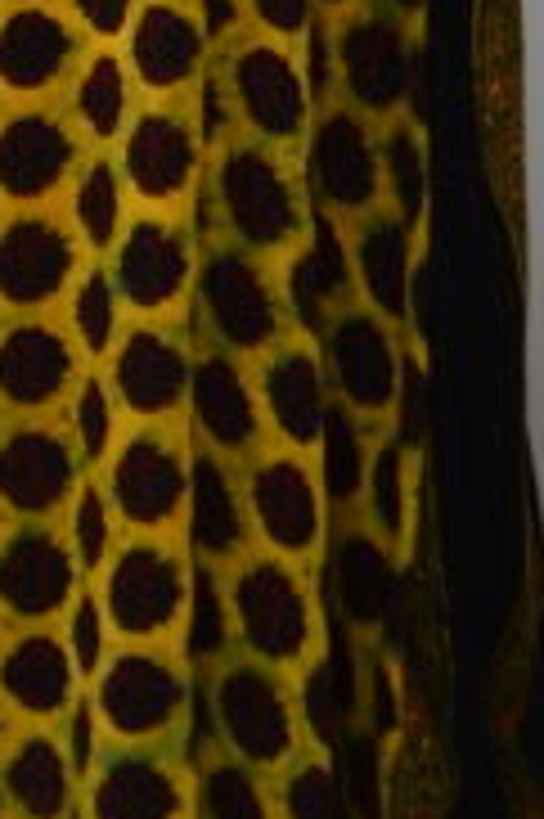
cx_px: 112
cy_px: -729
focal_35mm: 259
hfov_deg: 5.3
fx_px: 5892
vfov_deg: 7.7
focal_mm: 35
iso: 100
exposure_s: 1/80
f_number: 1.8
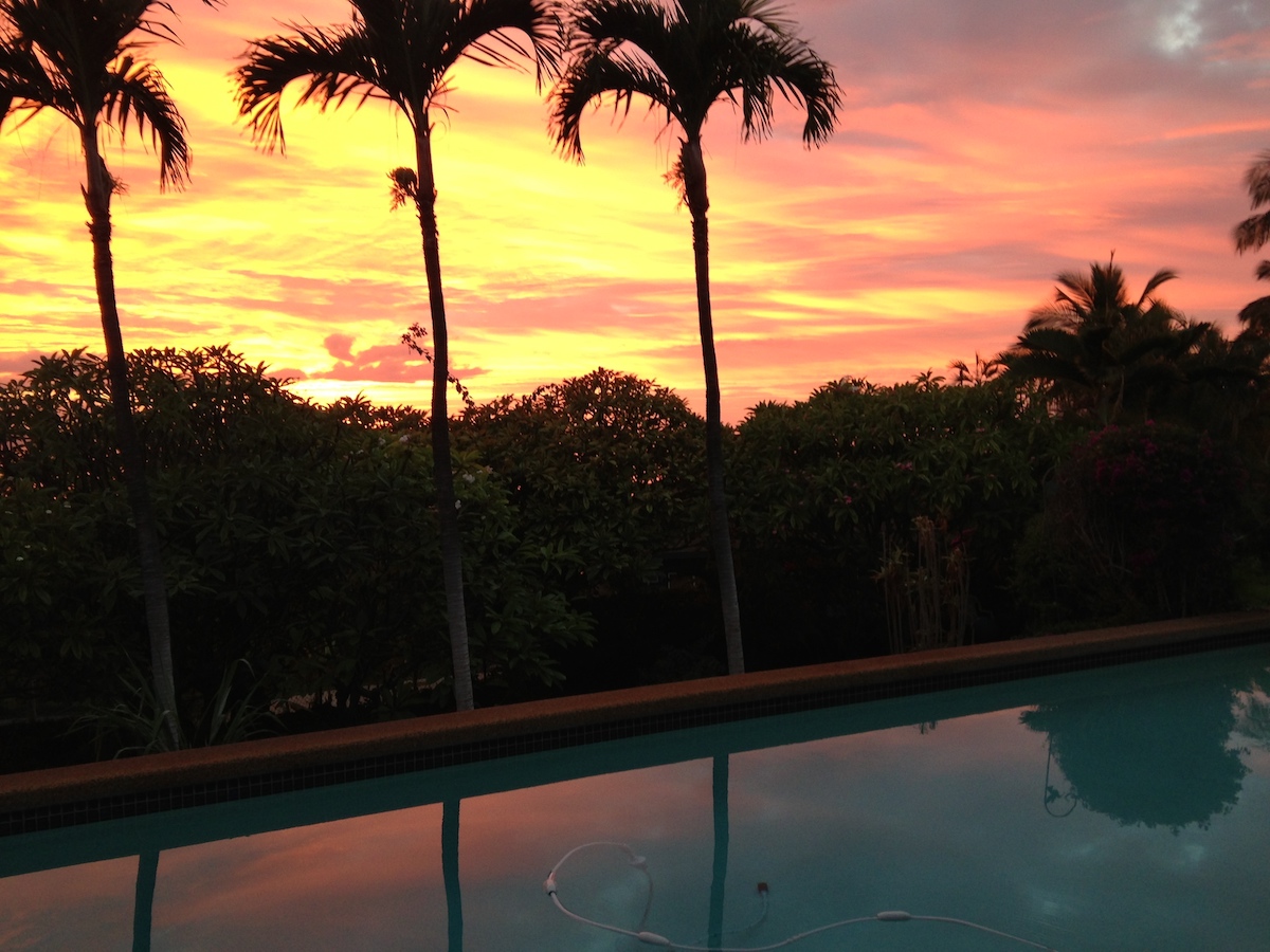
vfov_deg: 42.9
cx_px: 635
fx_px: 1211
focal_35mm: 33
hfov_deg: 55.4
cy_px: 476
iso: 64
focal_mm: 4.13
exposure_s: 1/40
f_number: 2.4
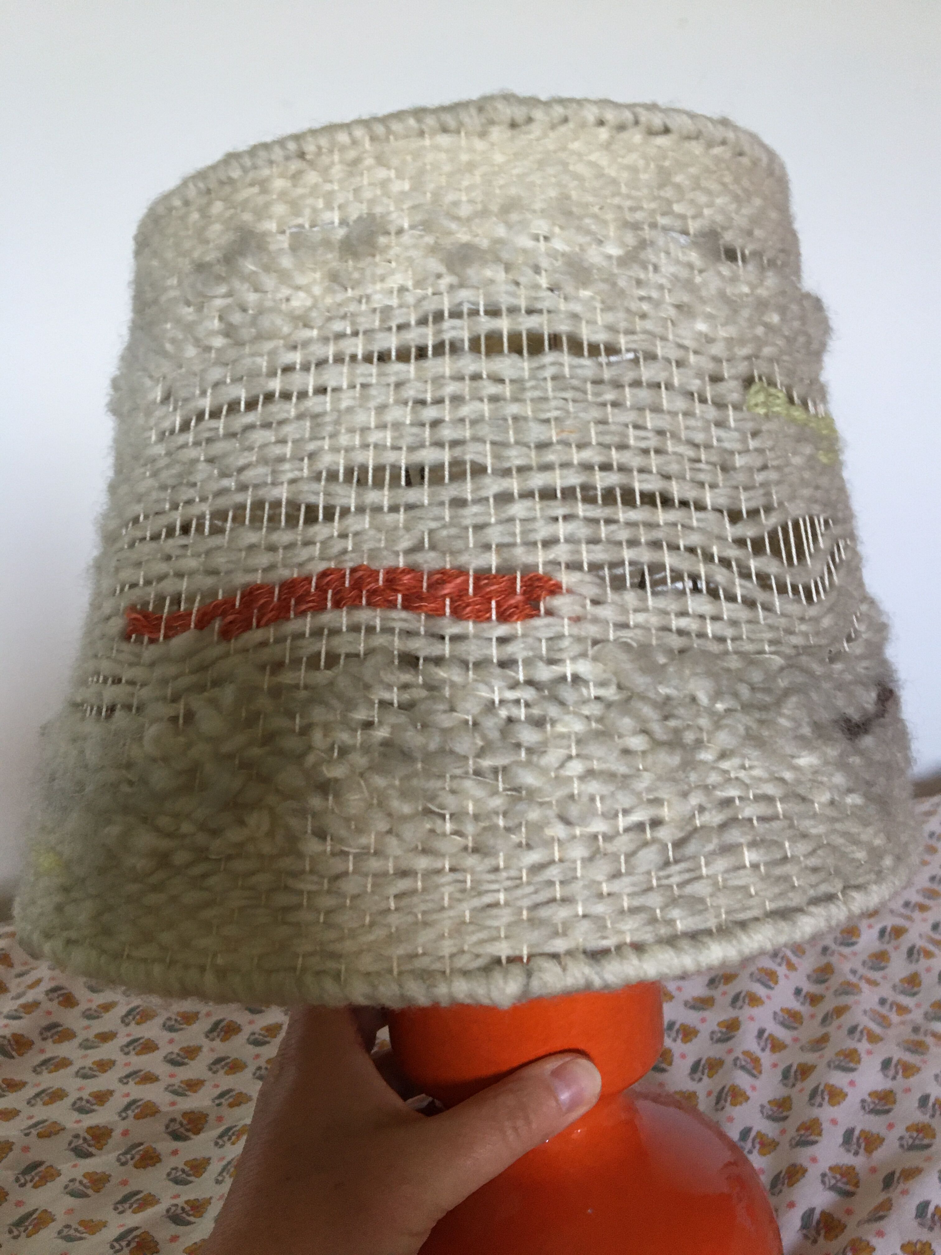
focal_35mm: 29
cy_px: 628
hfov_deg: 48.2
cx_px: 470
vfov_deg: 61.7
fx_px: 1051
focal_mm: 4.15
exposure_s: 1/33
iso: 160
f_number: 2.2
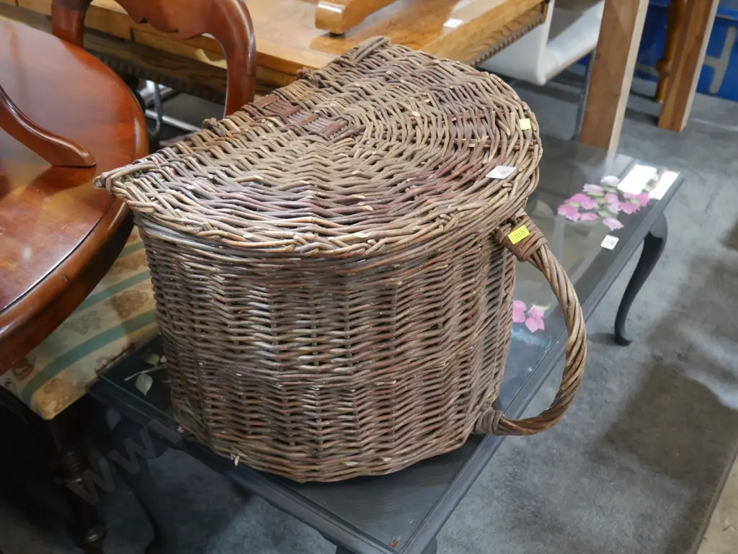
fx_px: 853
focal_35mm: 40
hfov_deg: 46.8
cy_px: 277
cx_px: 369
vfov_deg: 36.0
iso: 2500
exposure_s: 1/60
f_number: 4.4
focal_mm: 20
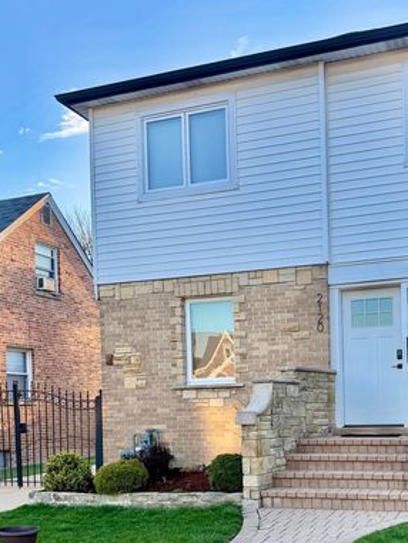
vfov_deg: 43.4
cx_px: 285
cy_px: 403
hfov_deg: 33.9
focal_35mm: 42
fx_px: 660
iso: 100
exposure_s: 1/979
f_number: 1.78
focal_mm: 6.76
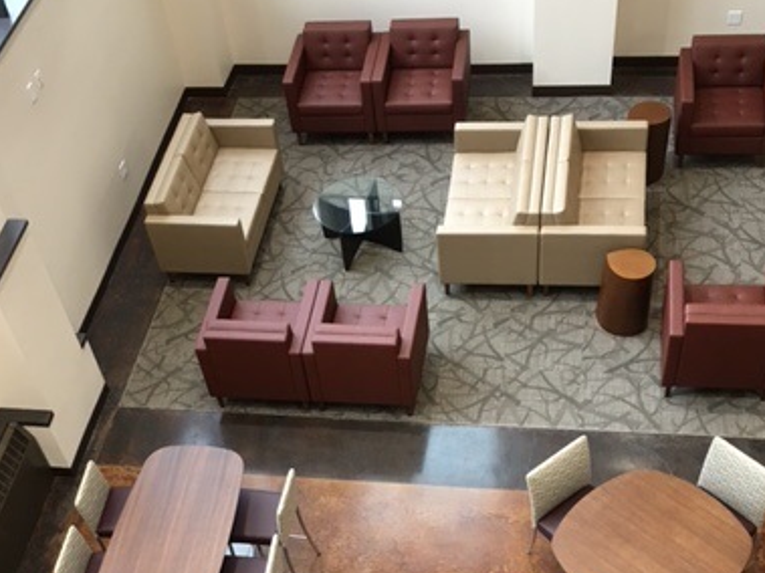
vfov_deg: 28.0
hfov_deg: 38.9
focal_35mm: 49
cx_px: 384
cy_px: 567
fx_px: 1083
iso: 100
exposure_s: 1/30
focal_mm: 4.15
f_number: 2.2
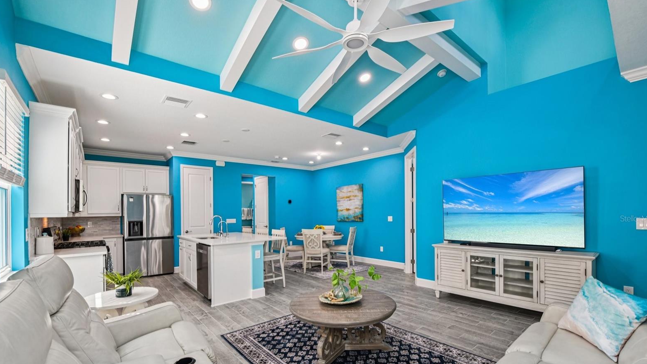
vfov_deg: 69.8
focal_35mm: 15
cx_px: 326
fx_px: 257
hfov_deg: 103.0
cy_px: 218
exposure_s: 1/30
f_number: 8
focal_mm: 14
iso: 400
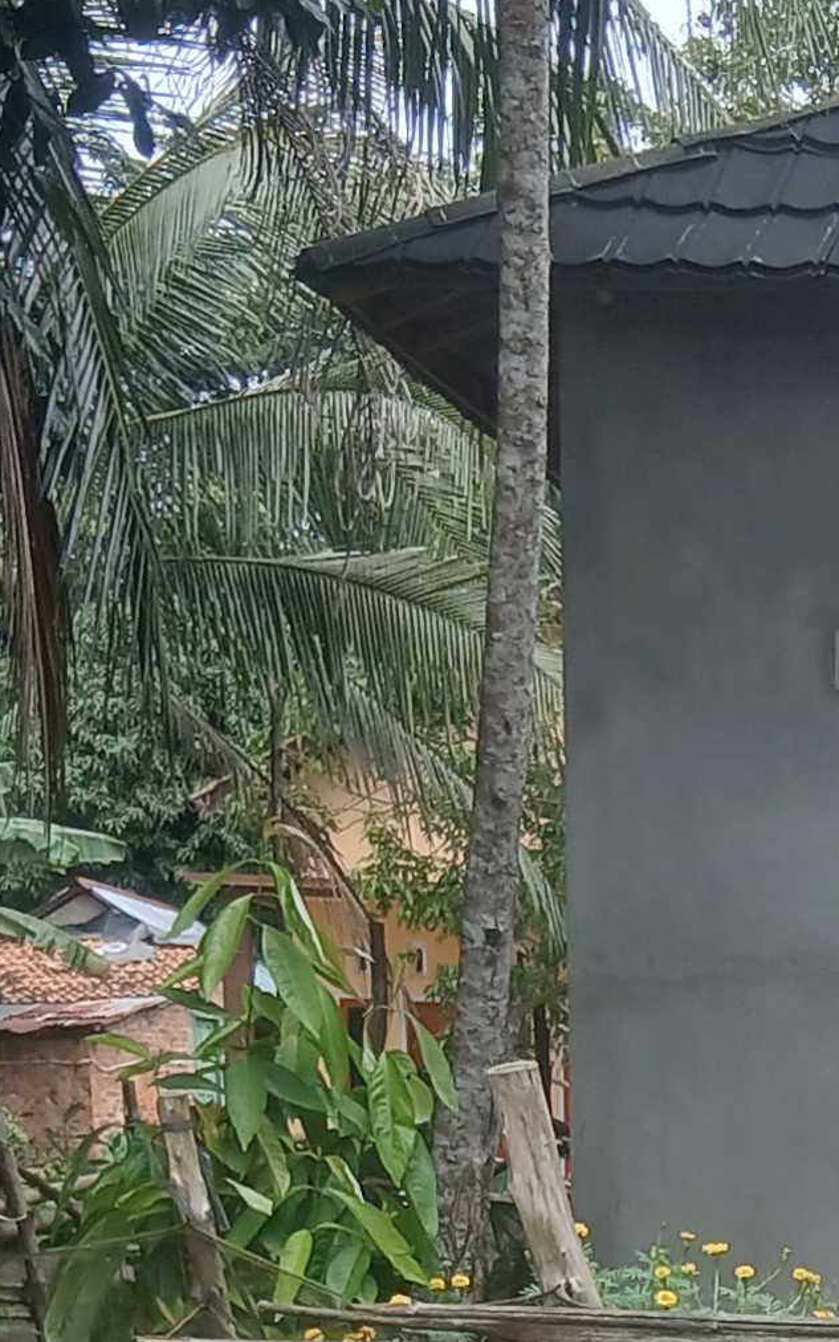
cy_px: 2036
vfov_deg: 16.9
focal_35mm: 111
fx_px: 4061
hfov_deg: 11.4
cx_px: 1225
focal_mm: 3.98
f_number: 1.8
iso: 20
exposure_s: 1/270
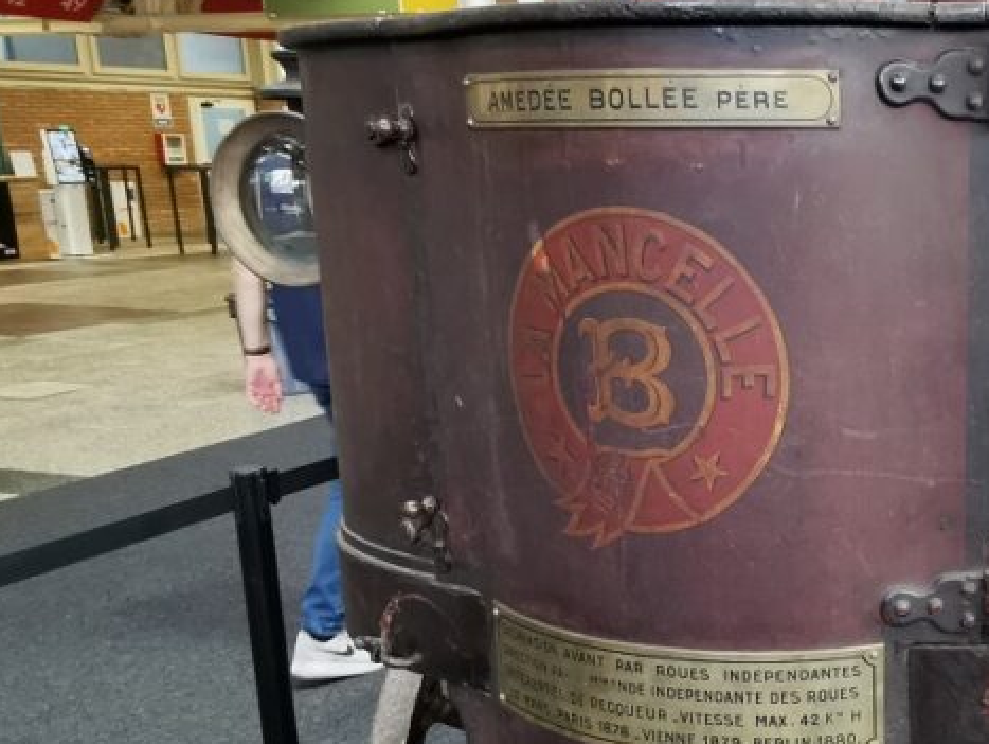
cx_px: 940
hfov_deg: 37.7
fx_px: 1315
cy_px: 479
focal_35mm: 46
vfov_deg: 31.4
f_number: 2.2
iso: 200
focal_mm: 2.35
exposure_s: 1/33.3
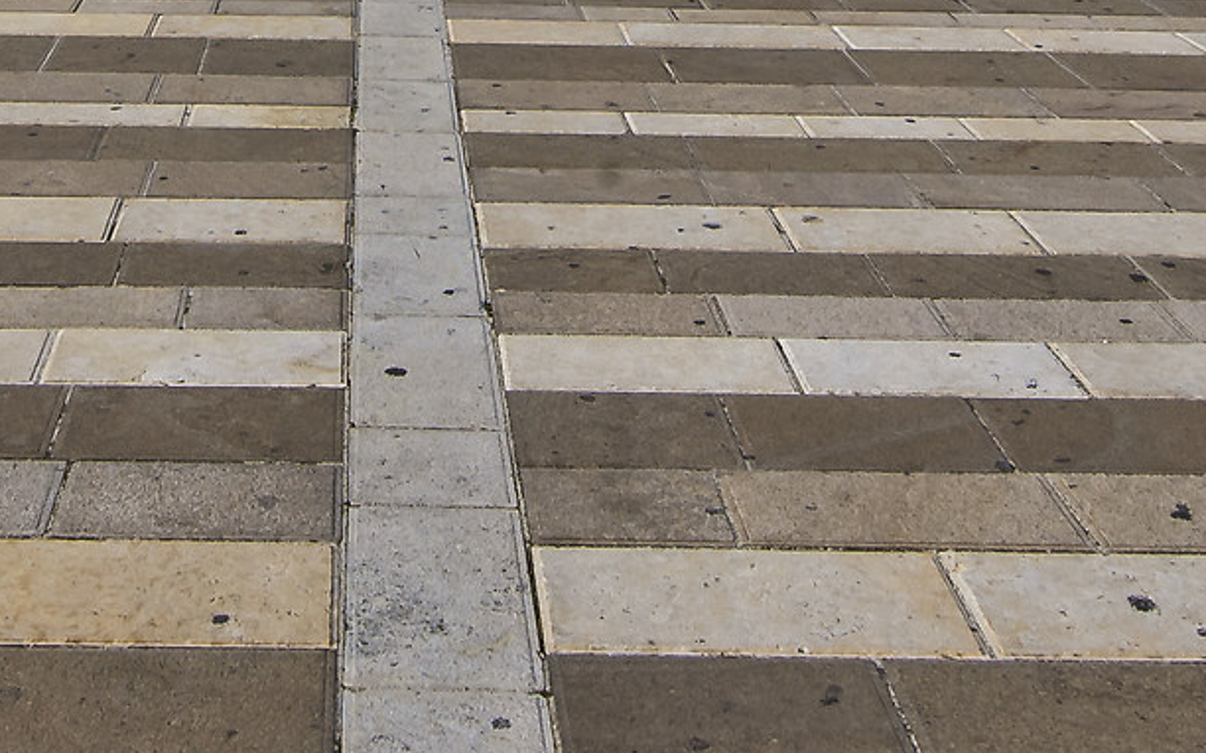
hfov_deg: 31.5
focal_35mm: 64
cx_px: 321
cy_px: -562
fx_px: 2103
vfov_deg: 17.1
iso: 125
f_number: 13
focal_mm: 16
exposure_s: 1/200
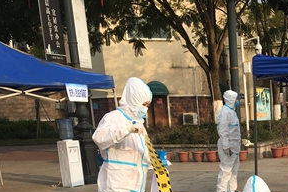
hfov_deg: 27.9
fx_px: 536
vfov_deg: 19.1
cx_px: 301
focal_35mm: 67
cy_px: 237
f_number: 2.2
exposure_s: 1/962
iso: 25
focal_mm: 4.15
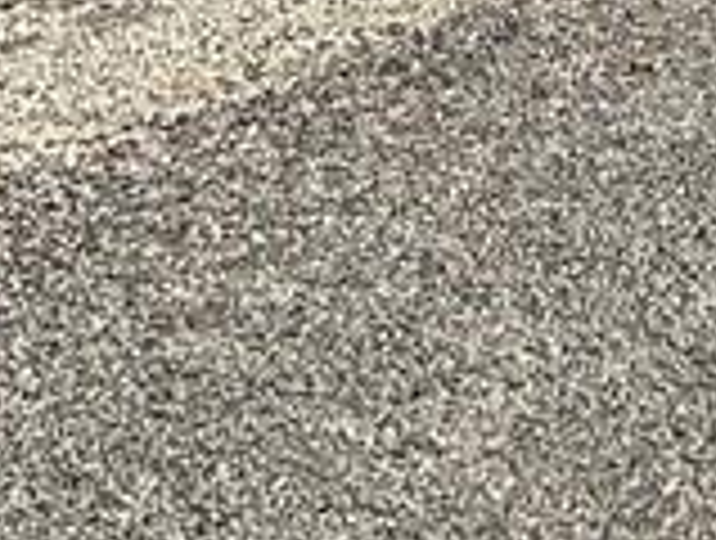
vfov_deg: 7.7
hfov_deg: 10.4
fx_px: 3462
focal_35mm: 167
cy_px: -1102
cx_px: 1666
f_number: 1.5
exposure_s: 1/9434
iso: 50
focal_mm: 5.7
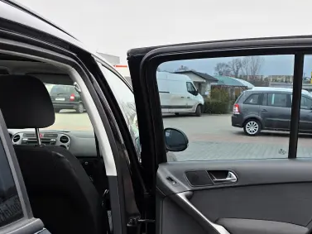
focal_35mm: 39
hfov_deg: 46.9
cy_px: 178
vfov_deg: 35.9
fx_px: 352
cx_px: 215
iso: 40
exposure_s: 1/180
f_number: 1.7
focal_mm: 6.3
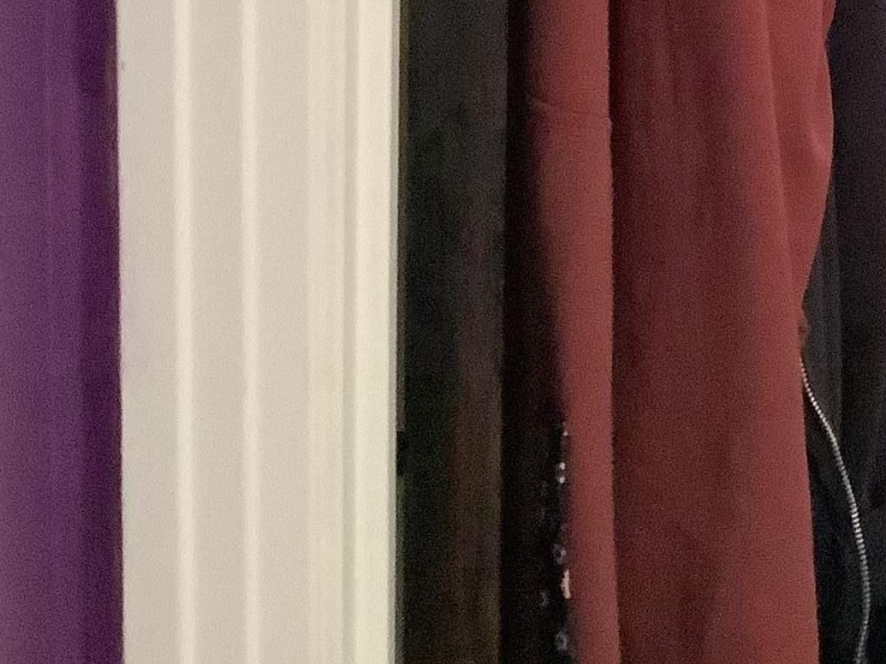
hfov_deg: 19.7
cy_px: -303
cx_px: 1140
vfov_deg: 15.0
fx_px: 2354
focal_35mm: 92
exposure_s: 1/30
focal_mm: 3.3
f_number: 2.4
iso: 640
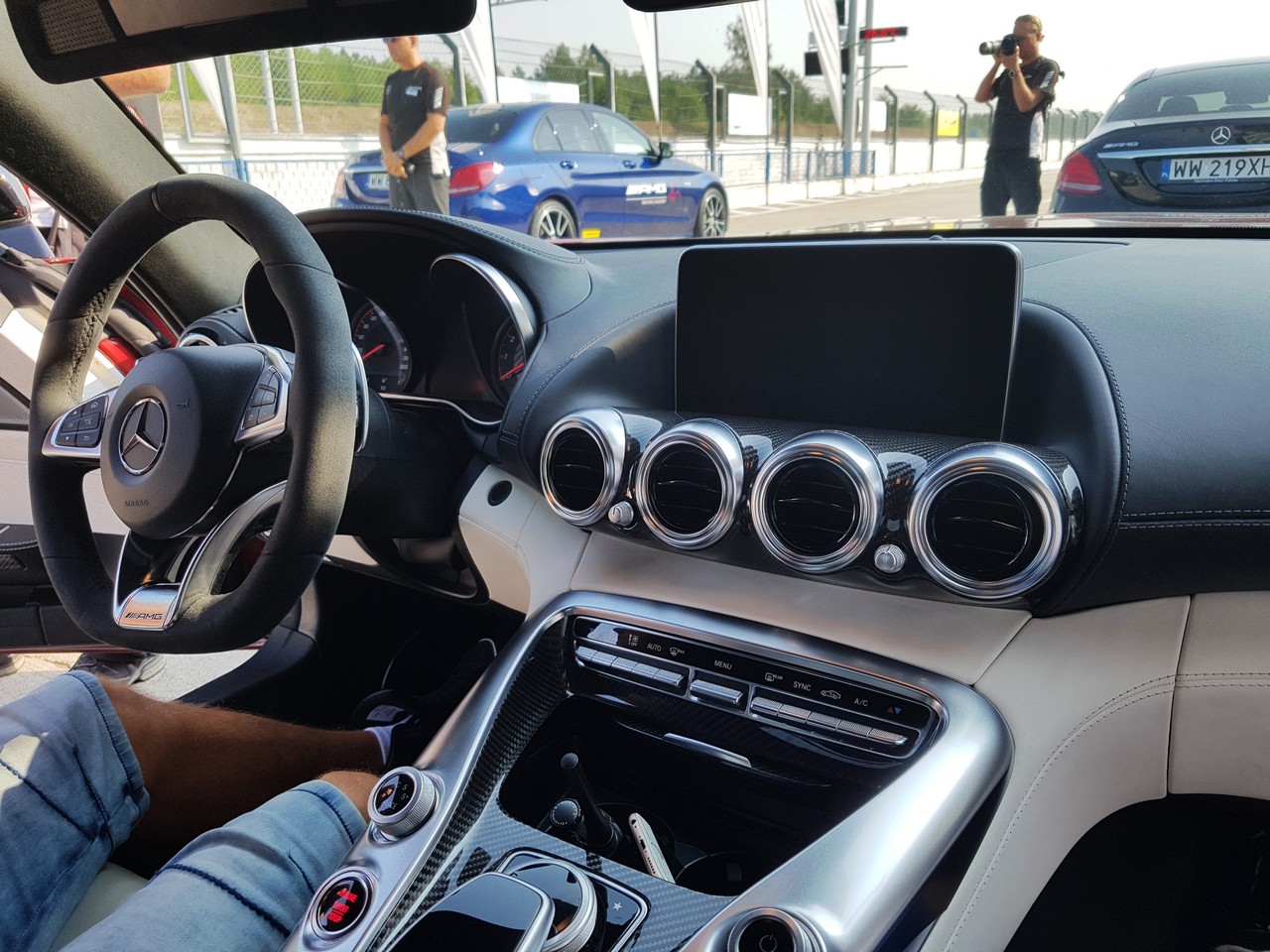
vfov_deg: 53.1
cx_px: 635
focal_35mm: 26
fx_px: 954
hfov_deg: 67.3
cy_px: 476
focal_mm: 4.2
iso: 50
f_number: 1.7
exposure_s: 1/1072
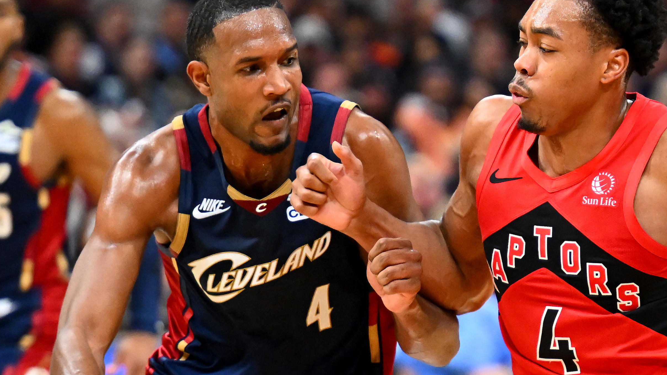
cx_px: 495
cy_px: 291
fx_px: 8295
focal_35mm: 469
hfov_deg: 4.6
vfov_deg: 2.6
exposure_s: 1/1600
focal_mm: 145
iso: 3200
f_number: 2.8
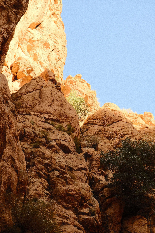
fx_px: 717
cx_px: 78
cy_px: 116
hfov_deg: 12.3
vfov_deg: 18.4
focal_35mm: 111
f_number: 4.5
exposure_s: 1/300
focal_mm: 74.2
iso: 640
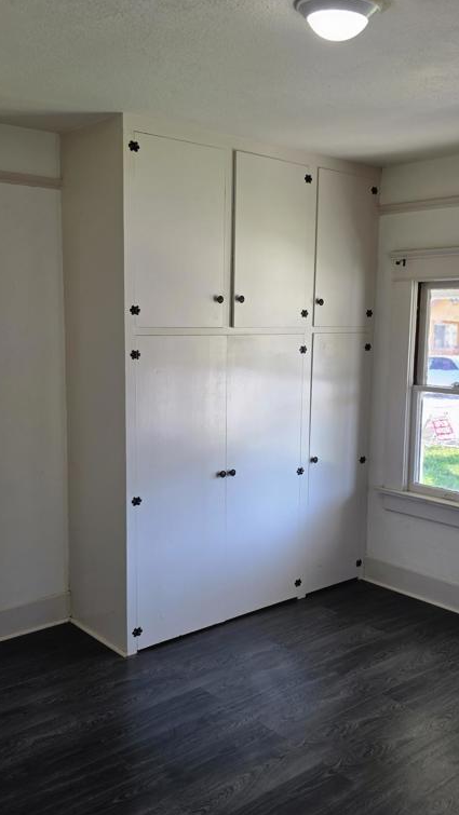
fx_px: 735
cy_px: 410
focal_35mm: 34
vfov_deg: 58.0
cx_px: 218
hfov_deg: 34.7
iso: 64
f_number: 1.7
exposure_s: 1/120
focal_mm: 6.3
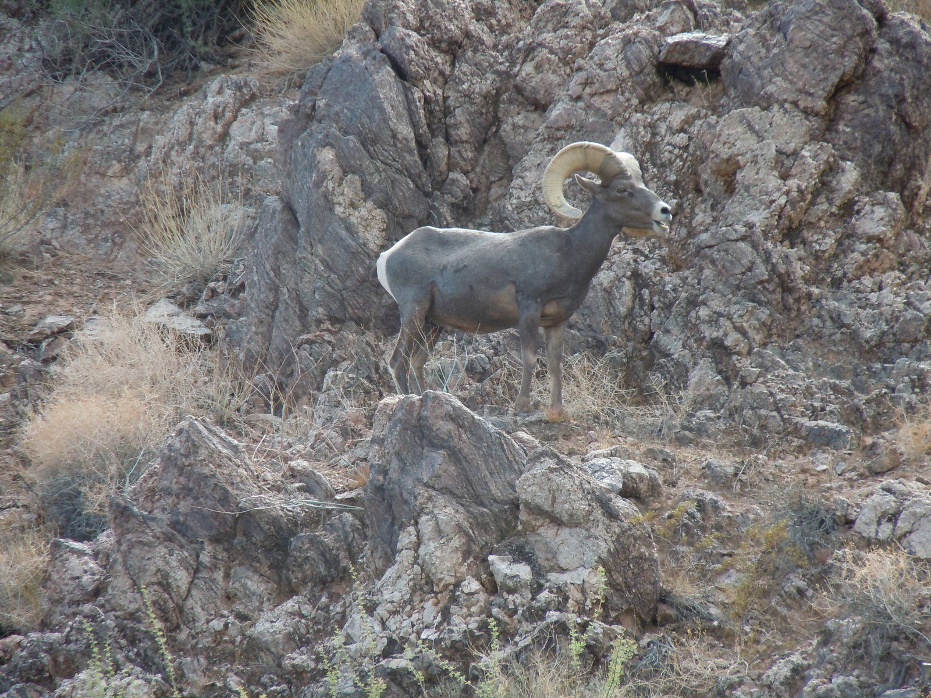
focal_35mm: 300
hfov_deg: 6.6
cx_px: 466
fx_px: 8069
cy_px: 349
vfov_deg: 5.0
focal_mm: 54
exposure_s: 1/250
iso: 250
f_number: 5.6
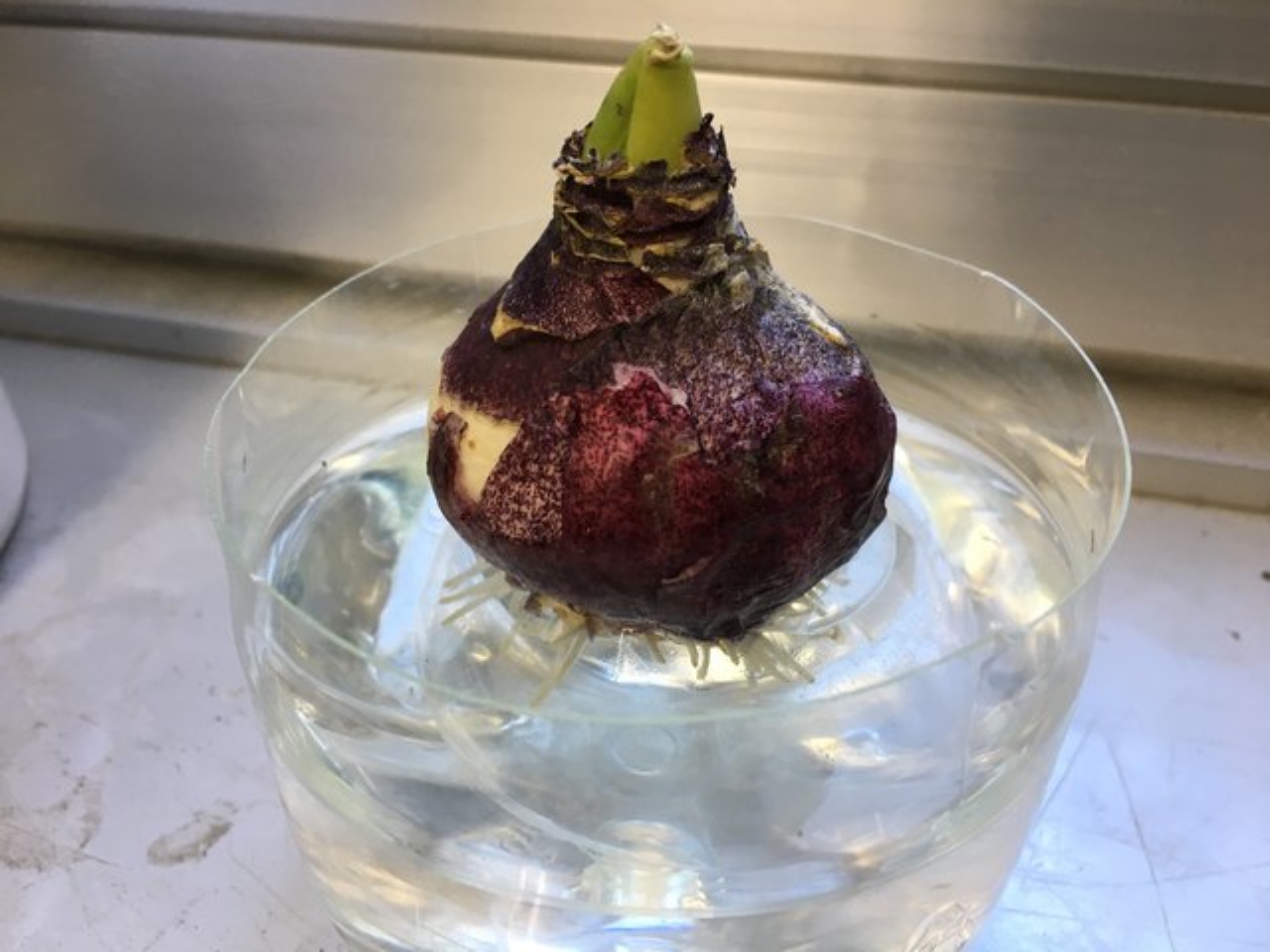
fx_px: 1064
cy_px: 476
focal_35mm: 29
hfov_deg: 61.7
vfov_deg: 48.2
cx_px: 635
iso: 25
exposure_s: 1/30
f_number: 2.2
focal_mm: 4.15
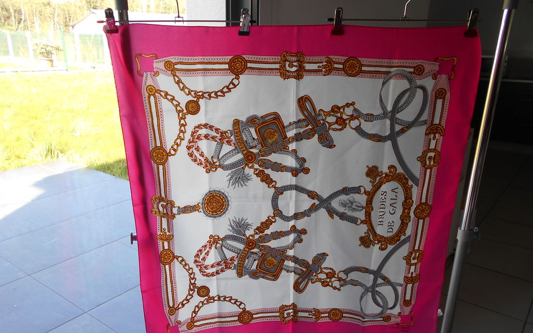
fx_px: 407
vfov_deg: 44.4
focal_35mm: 28
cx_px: 265
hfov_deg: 66.5
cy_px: 194
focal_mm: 4.6
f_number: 3.2
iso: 80
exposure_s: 1/60
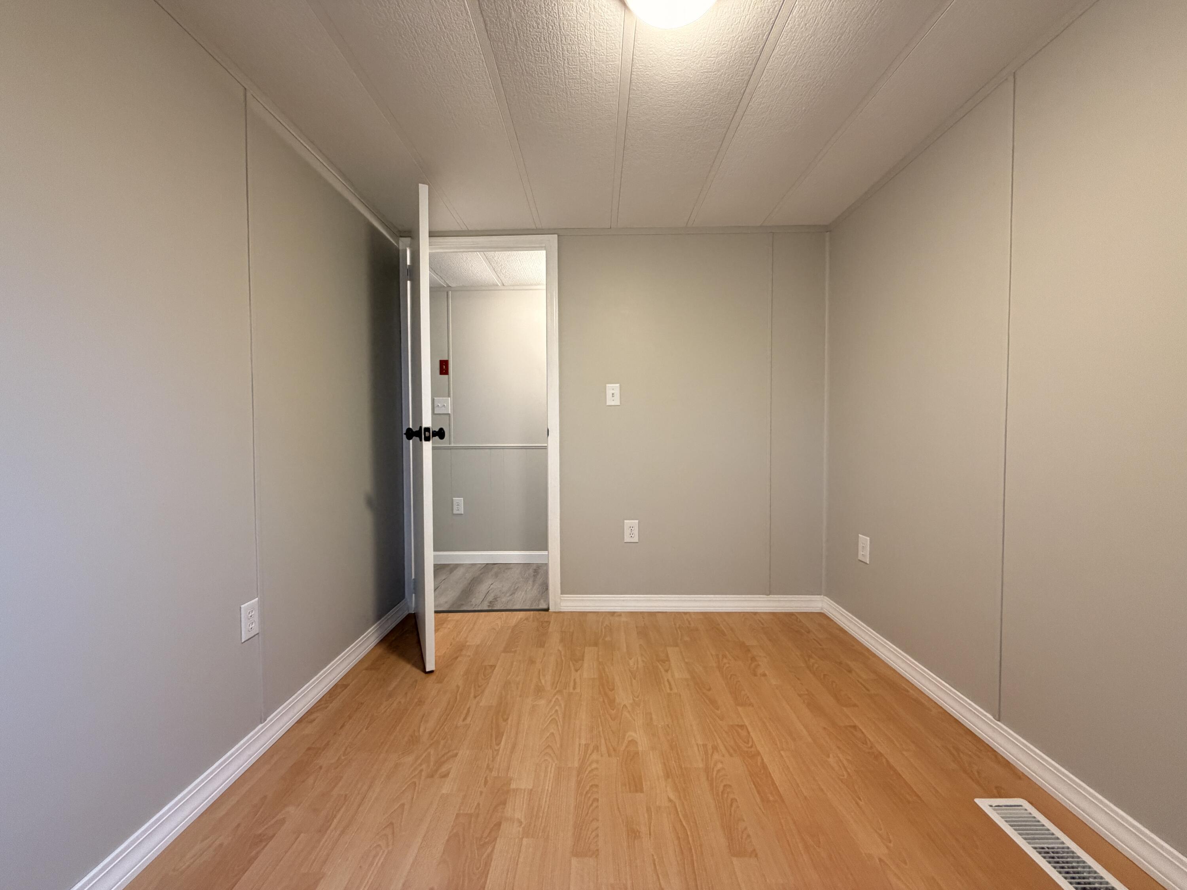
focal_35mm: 14
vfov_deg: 85.7
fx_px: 480
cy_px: 445
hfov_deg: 102.1
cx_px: 594
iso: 250
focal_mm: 2.22
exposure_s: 1/60
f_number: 2.2
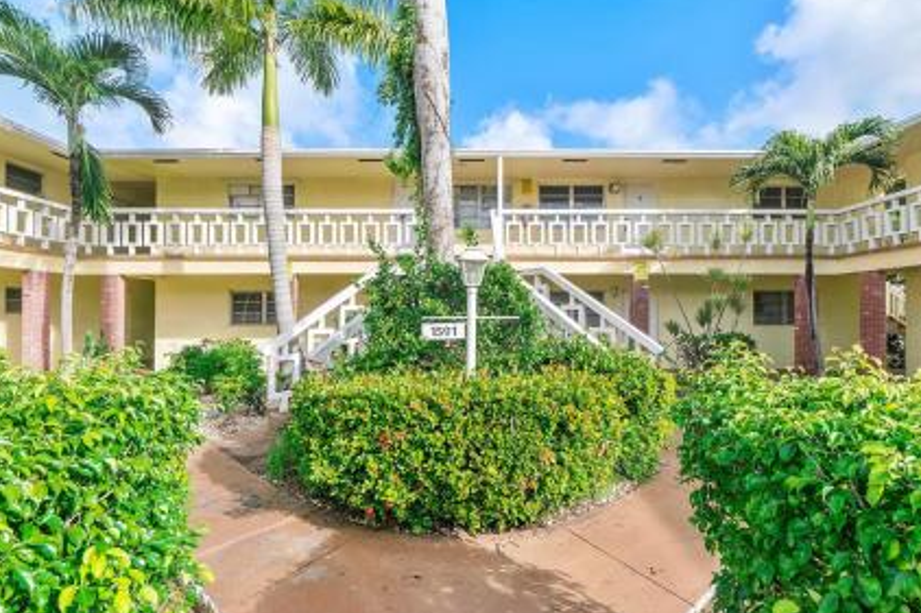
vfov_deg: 73.7
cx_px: 469
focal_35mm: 16
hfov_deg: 96.7
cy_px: 312
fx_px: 409
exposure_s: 1/640
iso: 500
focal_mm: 10
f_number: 8
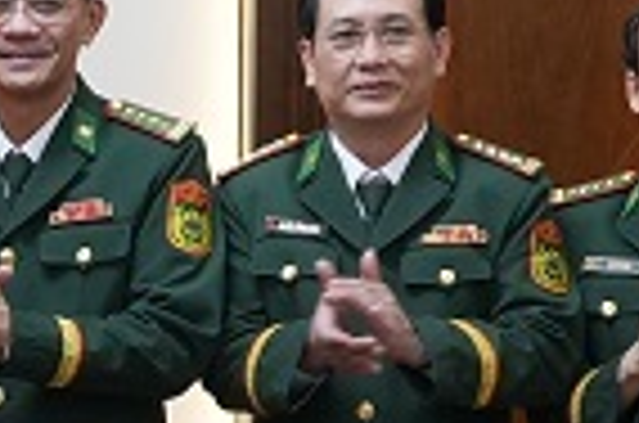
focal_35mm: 260
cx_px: -320
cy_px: 477
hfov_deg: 7.8
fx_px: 4605
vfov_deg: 5.2
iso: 640
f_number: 2.8
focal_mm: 24
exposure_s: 1/125
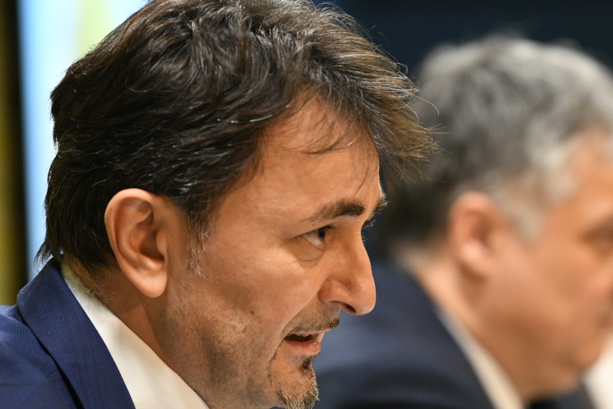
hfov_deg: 6.3
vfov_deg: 4.2
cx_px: 445
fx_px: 5534
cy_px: 234
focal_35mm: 325
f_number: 4
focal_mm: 200
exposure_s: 1/160
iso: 2000
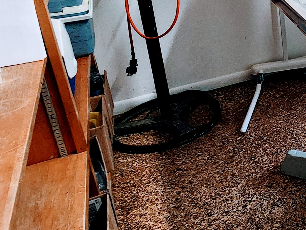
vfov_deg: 31.2
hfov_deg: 26.9
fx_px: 380
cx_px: 482
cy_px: 2
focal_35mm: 43
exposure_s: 1/60
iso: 200
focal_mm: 2.2
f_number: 2.2
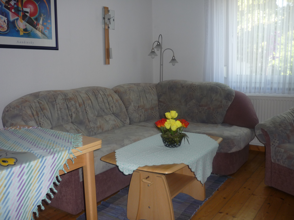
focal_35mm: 33
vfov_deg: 42.9
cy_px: 110
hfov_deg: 55.4
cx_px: 147
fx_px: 280
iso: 100
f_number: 2.8
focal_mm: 5.5
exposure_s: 1/30
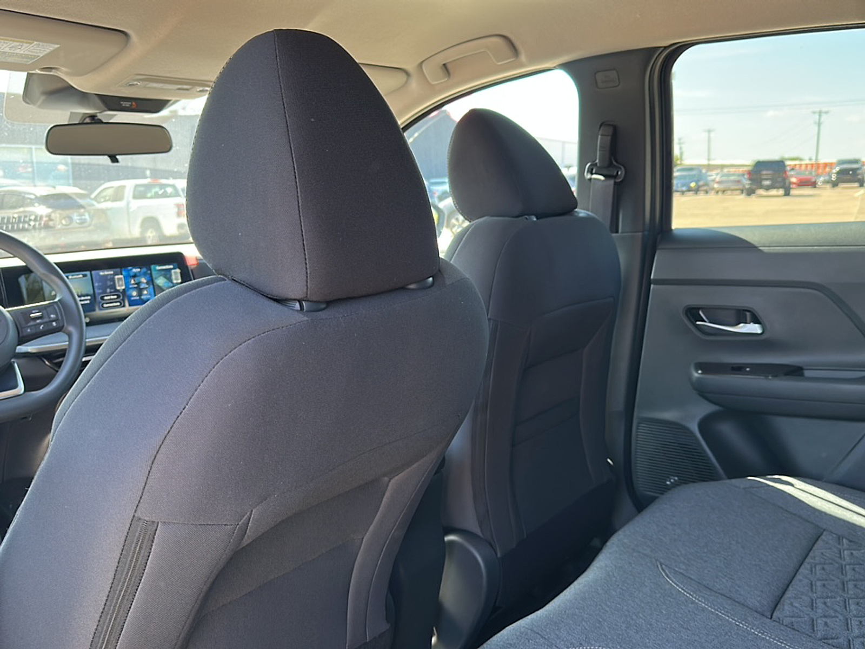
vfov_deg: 54.9
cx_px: 432
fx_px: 625
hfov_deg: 69.4
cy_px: 324
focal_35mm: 25
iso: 125
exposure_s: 1/246
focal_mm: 6.86
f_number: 1.78
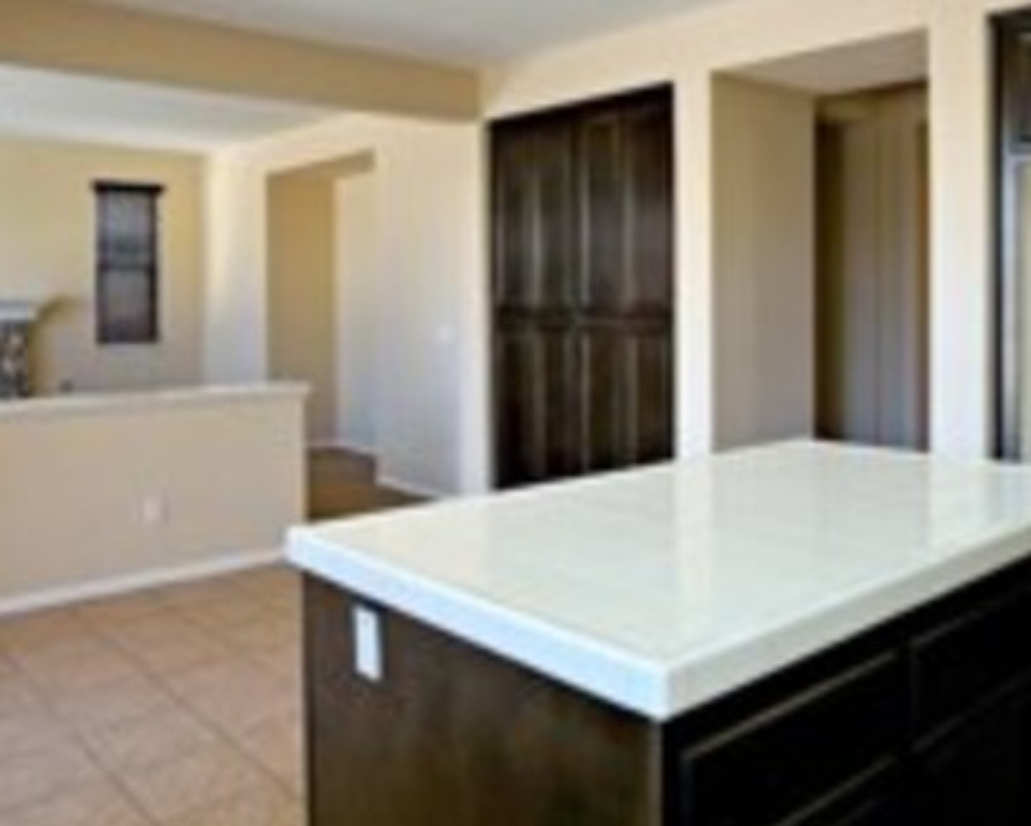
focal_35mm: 31
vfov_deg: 46.7
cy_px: 304
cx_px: 607
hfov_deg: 56.8
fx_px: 946
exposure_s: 1/160
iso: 1000
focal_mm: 16
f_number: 4
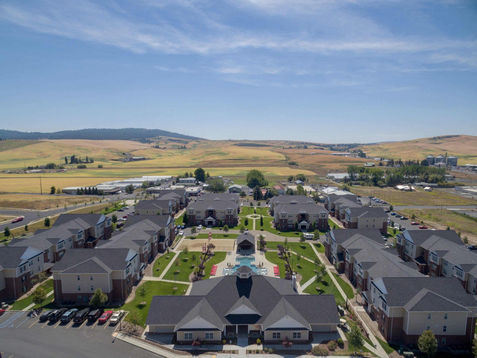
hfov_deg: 81.7
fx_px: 276
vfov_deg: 66.0
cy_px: 179
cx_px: 238
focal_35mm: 20
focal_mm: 3.6
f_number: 2.8
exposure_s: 1/1700
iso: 100
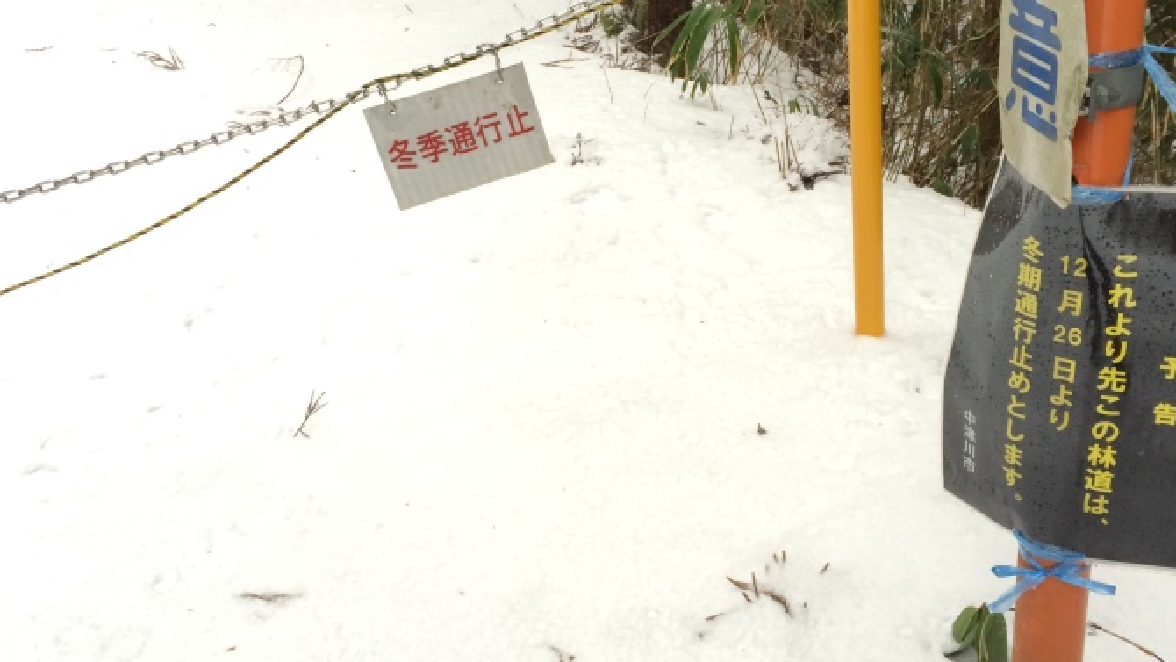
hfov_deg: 51.5
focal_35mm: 39
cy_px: 293
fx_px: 1216
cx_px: 667
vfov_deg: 30.4
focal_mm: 4.12
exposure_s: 1/30
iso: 80
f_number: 2.2
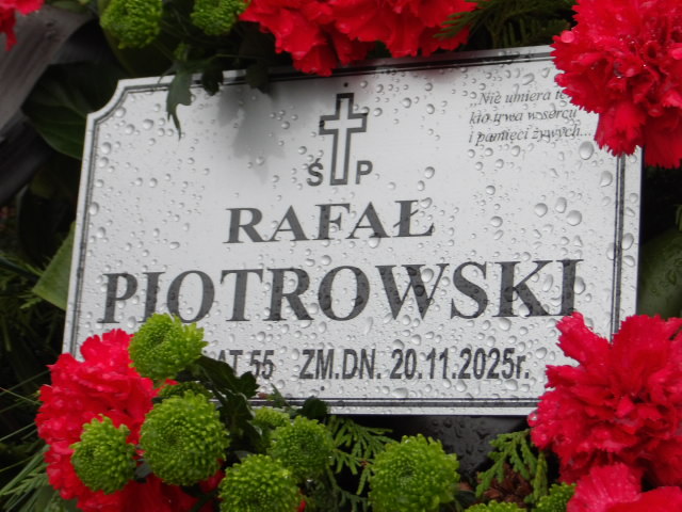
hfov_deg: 18.2
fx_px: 2128
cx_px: 341
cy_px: 256
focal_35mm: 108
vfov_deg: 13.7
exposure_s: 1/60
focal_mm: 19.6
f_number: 6.6
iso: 320
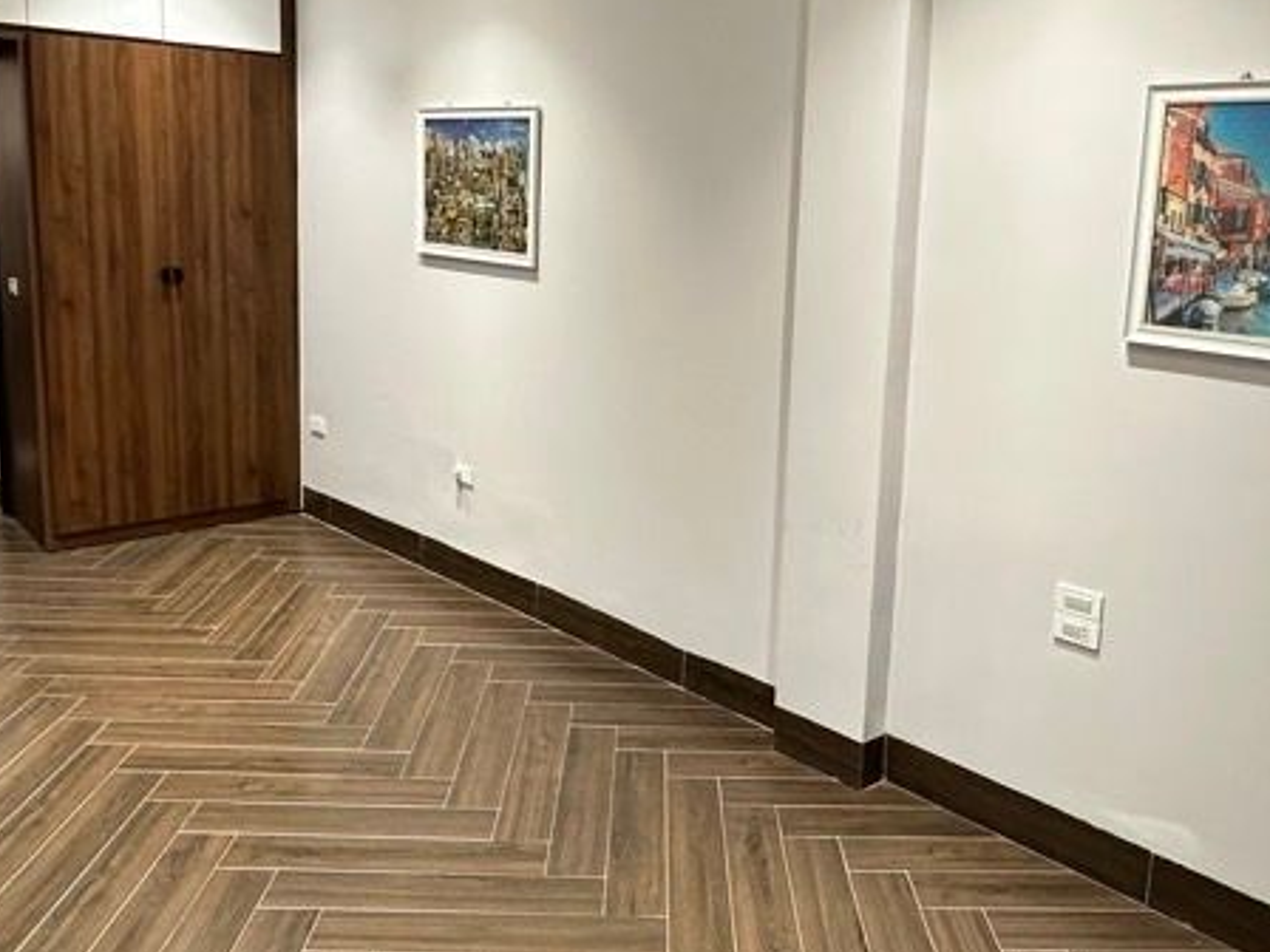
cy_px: 382
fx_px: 1174
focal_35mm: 32
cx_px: 683
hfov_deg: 56.8
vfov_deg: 43.9
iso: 250
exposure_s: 1/50
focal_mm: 2.22
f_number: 2.2
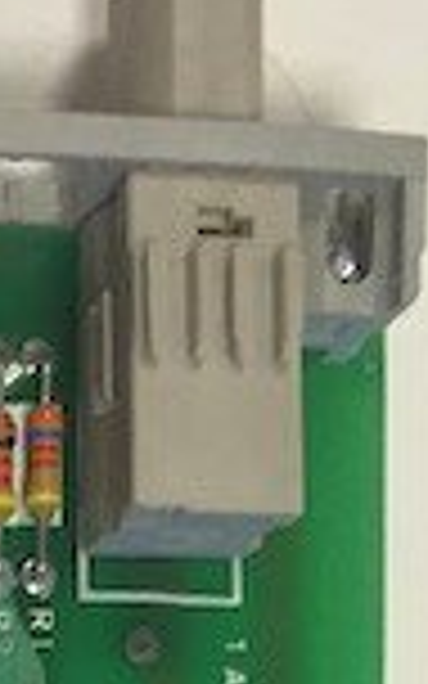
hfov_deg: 7.7
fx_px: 3079
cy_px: 1521
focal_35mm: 165
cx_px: -396
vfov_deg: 11.1
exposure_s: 1/33
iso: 64
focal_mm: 4.15
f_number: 2.2
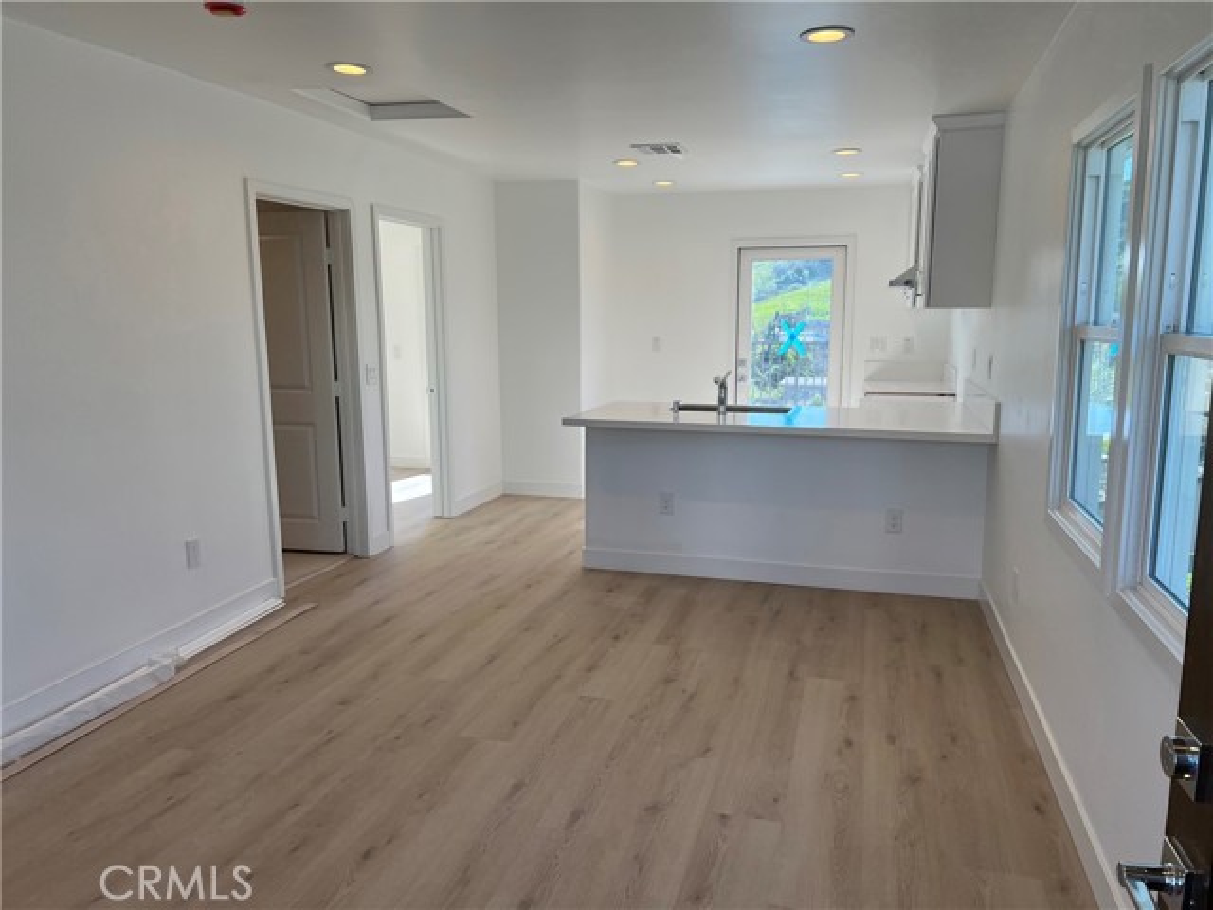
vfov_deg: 53.1
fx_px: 911
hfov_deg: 67.3
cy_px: 455
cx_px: 606
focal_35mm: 26
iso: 50
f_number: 1.5
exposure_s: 1/718
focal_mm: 5.7
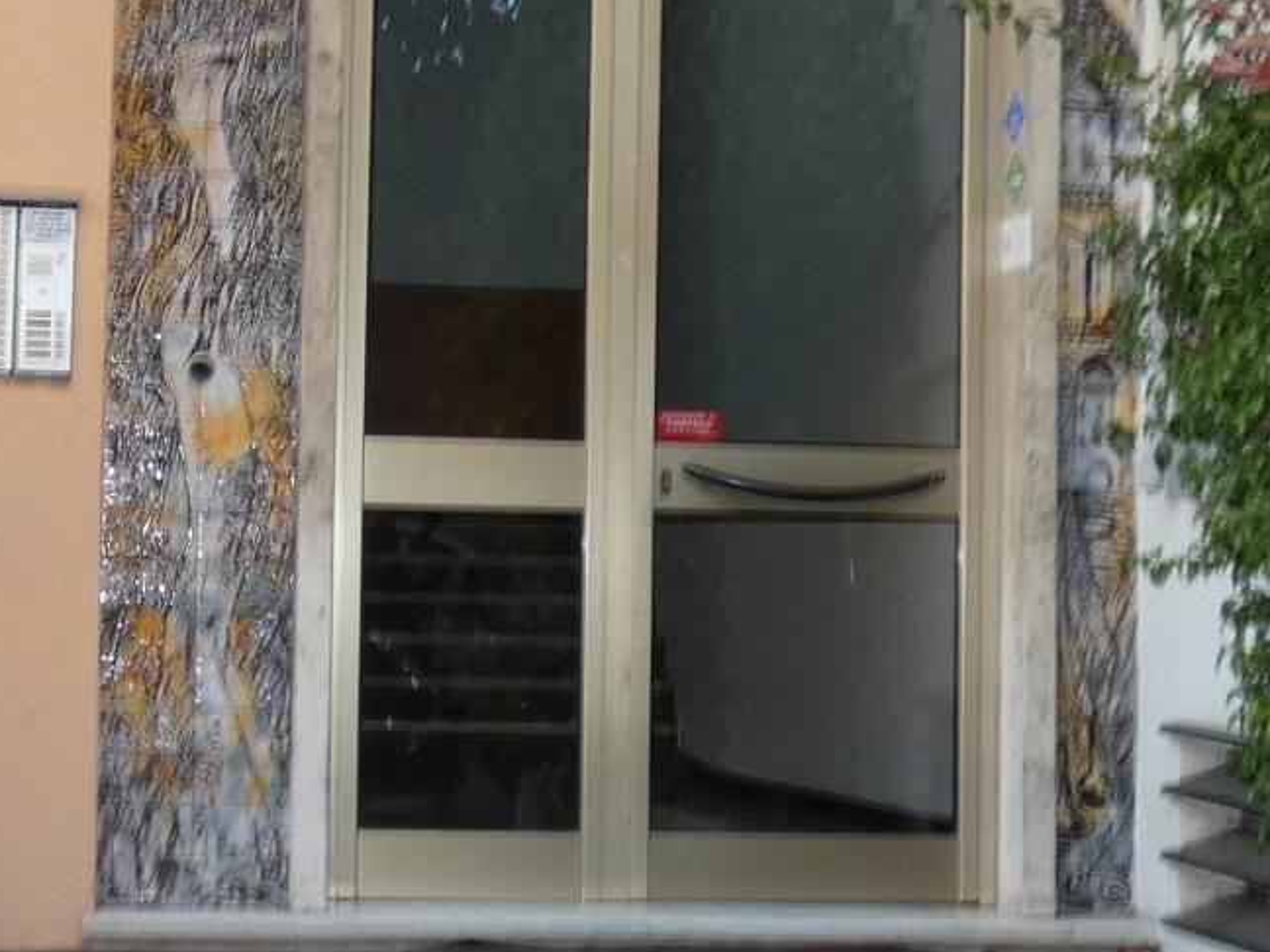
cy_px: 402
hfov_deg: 24.2
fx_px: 2898
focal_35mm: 79
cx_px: 208
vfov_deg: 18.7
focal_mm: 3.6
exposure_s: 1/60
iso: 100
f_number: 2.8
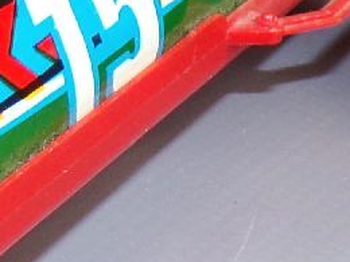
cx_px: -127
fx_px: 1719
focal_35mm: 170
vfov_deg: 8.6
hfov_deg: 11.3
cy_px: -66
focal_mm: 4.3
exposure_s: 1/34
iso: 125
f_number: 3
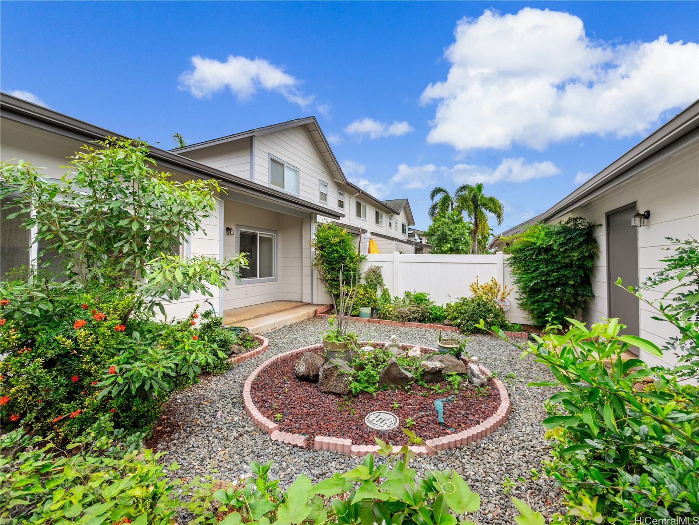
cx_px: 350
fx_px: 283
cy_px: 262
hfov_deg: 102.1
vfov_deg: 85.7
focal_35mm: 14
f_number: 4
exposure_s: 1/8000
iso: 1600
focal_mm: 7
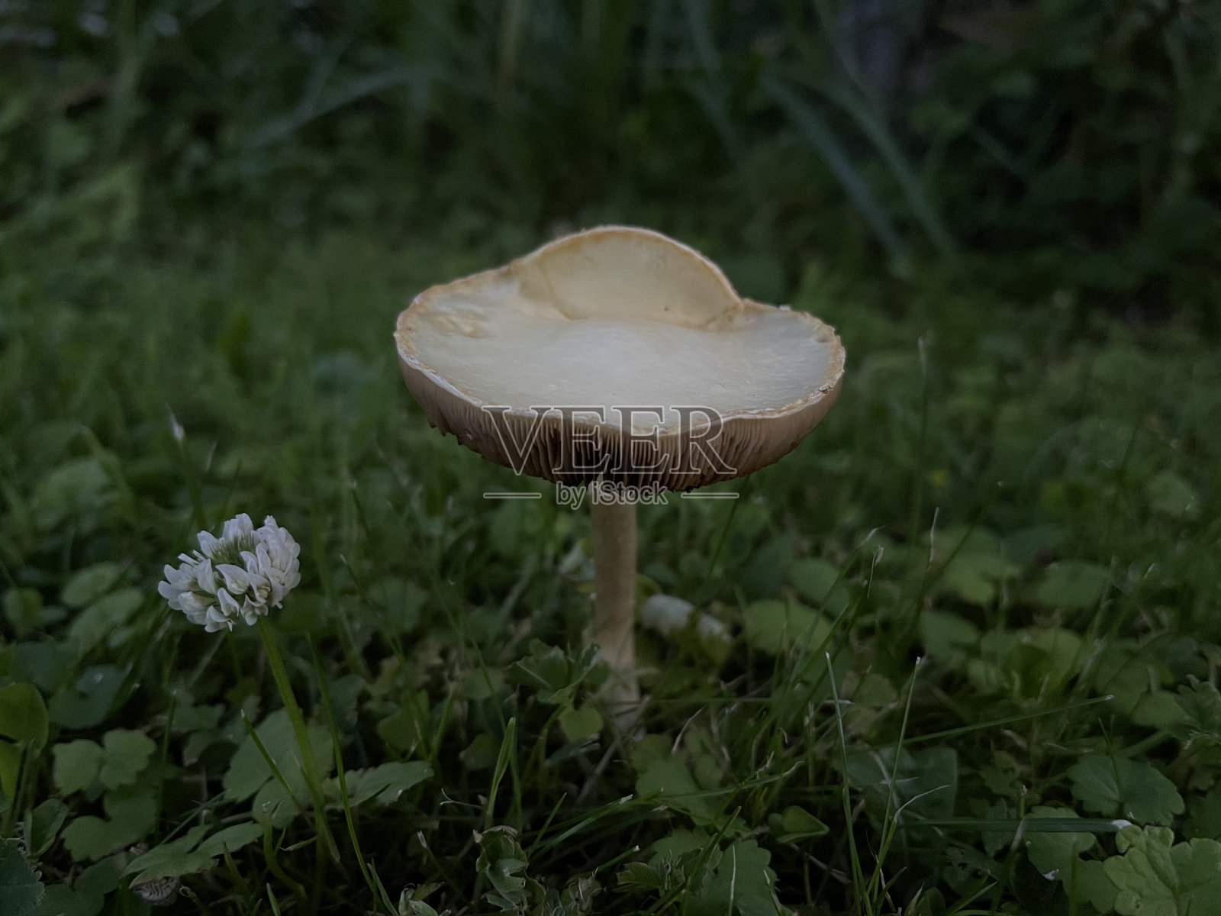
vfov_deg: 53.1
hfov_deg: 67.3
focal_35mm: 26
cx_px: 610
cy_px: 458
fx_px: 917
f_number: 1.6
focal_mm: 5.1
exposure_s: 1/43
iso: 500
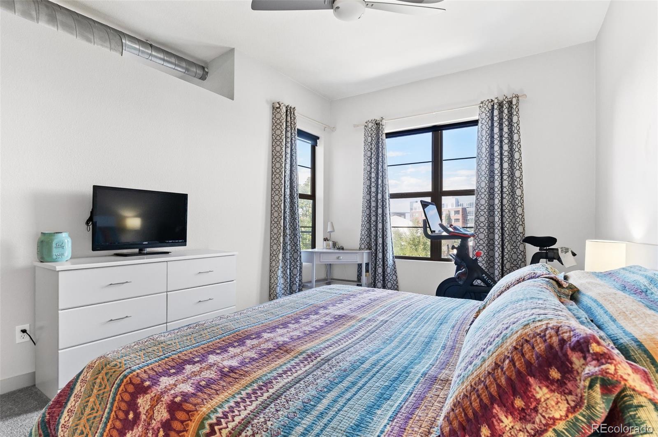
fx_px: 310
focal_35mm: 17
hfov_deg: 93.3
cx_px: 329
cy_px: 218
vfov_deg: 70.3
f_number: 8
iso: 400
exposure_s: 1/15
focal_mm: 17
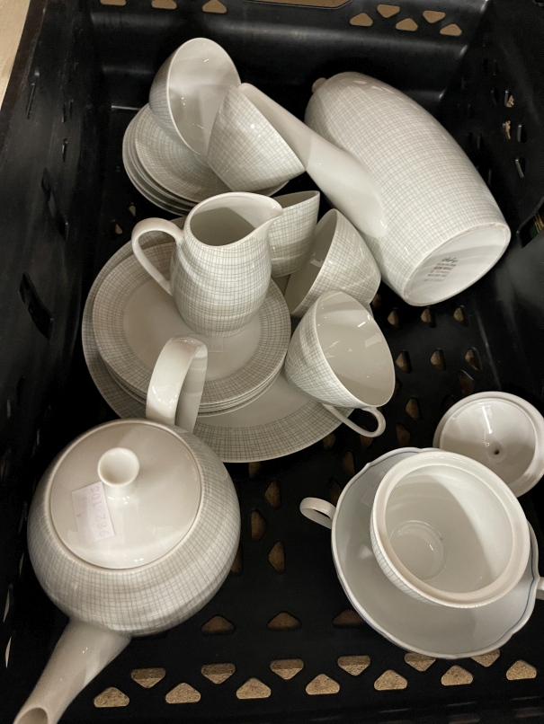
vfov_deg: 67.3
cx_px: 272
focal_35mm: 26
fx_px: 545
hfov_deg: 53.1
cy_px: 362
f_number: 1.6
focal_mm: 5.1
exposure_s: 1/50
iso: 500
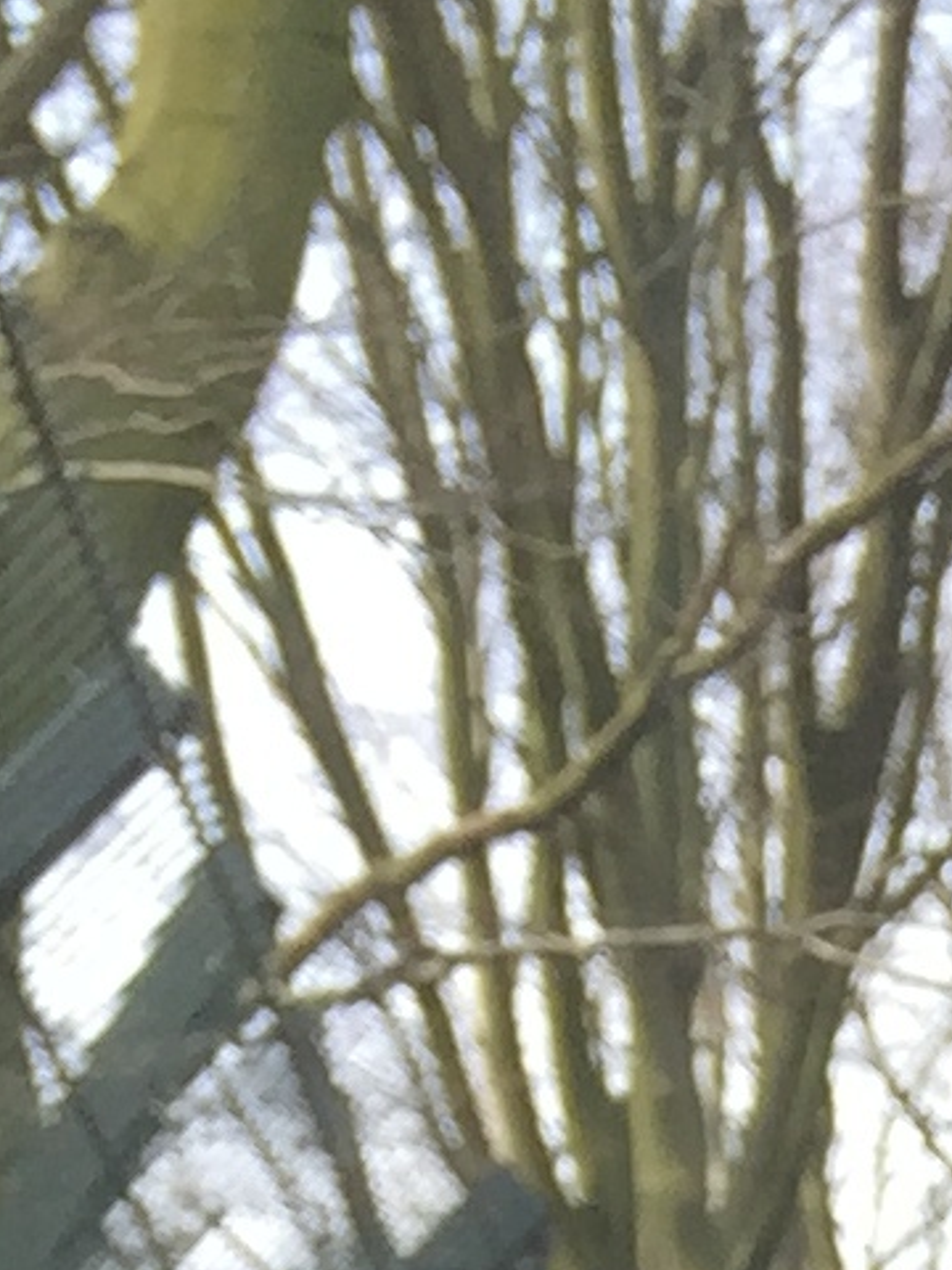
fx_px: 7224
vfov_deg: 8.1
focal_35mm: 197
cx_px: 1772
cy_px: 4178
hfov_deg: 7.3
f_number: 2.2
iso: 32
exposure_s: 1/237
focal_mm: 4.15
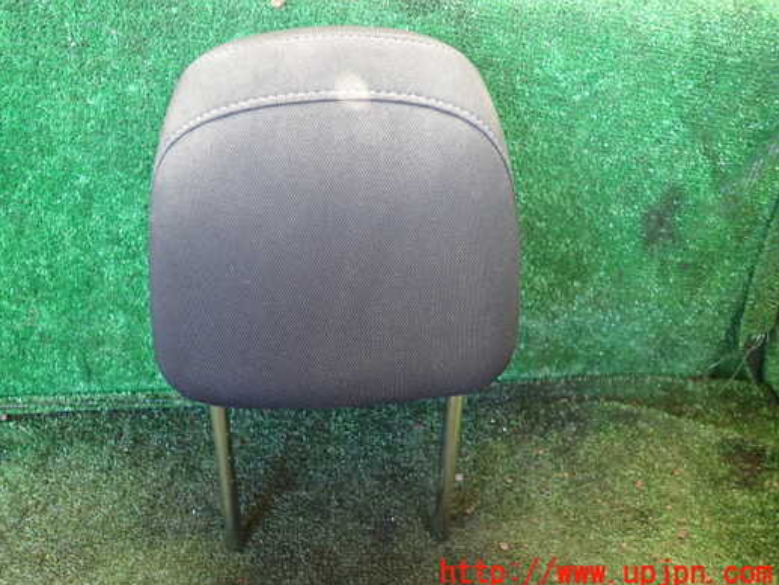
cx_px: 328
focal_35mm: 29
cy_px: 253
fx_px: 653
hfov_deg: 61.3
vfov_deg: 48.1
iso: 320
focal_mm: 4.5
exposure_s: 1/30
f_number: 2
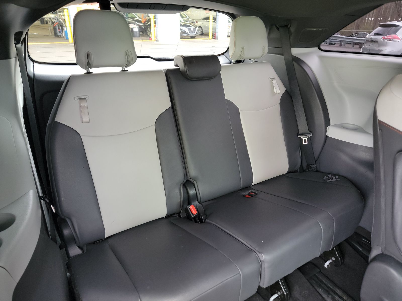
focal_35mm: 24
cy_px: 150
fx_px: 279
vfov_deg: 56.8
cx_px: 201
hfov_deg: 71.6
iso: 698
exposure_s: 1/59
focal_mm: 6.7
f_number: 1.8
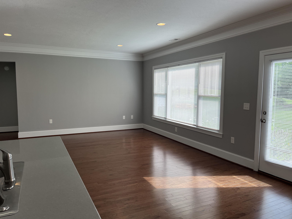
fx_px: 219
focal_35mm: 26
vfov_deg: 53.1
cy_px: 110
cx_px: 146
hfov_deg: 67.3
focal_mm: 5.1
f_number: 1.6
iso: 50
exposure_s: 1/380
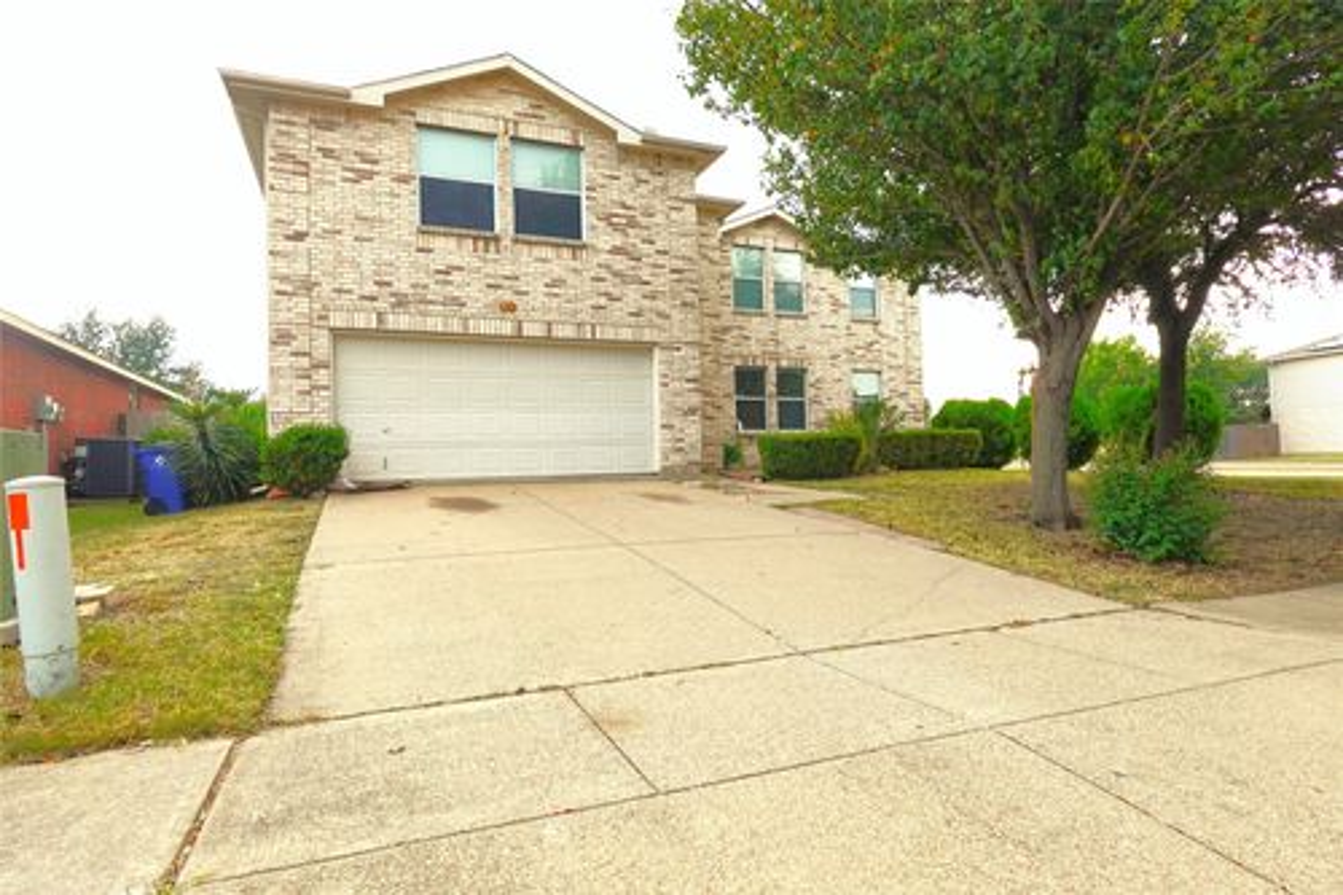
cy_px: 448
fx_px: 746
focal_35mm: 20
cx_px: 672
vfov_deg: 61.9
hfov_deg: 84.0
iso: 125
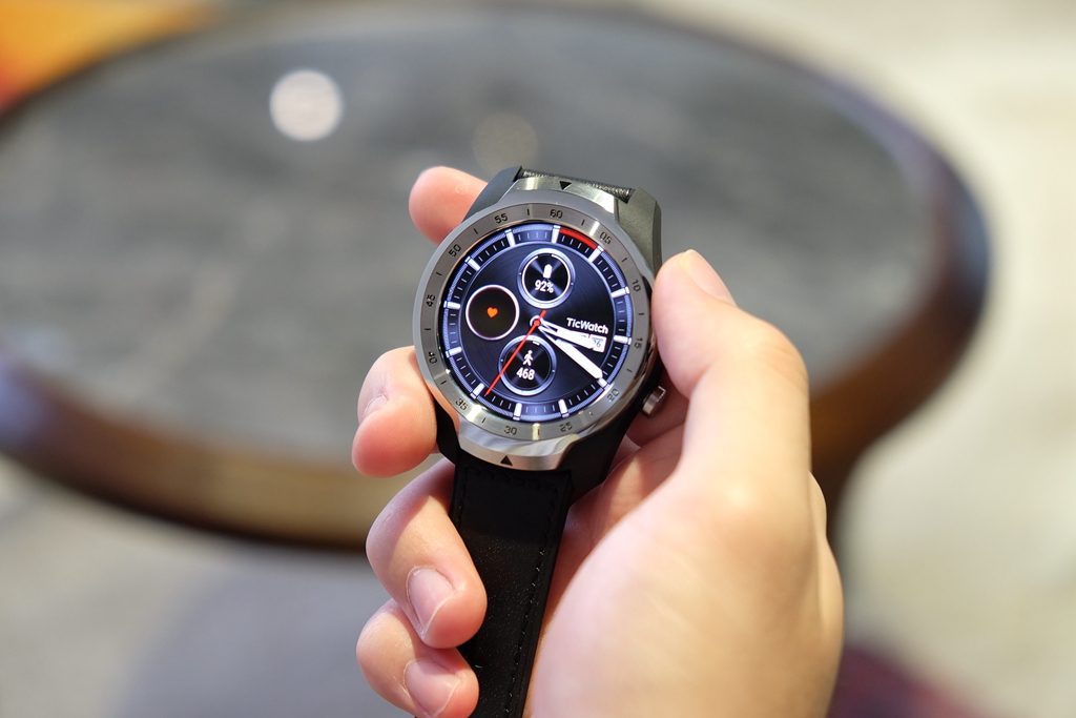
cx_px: 538
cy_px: 359
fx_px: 2481
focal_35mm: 83
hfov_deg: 24.5
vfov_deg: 16.5
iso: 640
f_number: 4
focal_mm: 55
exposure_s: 1/40
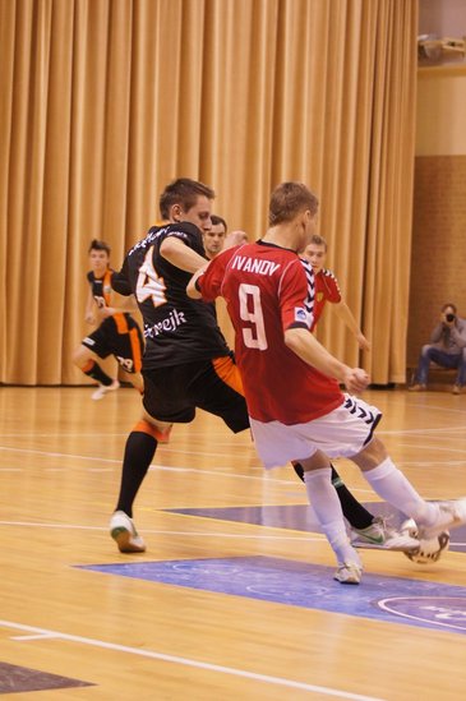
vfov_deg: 18.2
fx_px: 2188
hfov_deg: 12.2
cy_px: 350
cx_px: 233
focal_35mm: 112
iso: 3200
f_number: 5
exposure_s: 1/400
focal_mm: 75
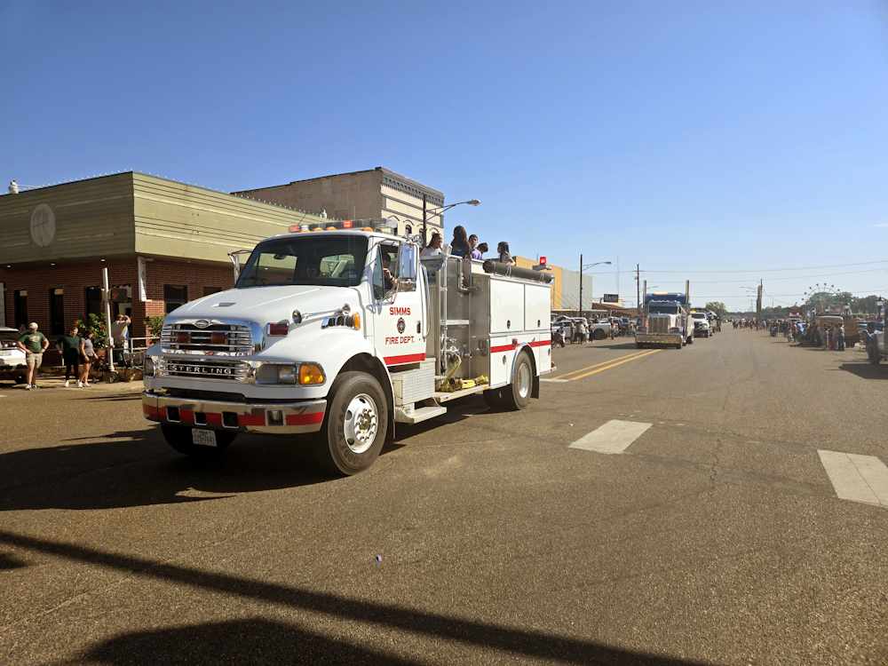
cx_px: 444
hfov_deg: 73.9
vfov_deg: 58.9
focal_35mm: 23
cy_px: 333
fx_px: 590
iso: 25
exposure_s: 1/2531
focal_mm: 5.4
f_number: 1.8
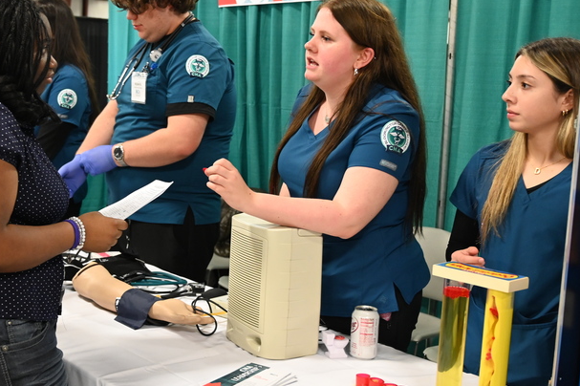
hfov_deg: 35.8
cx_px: 169
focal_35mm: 55
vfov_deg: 24.7
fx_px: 883
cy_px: 184
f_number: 4
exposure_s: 1/125
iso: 2800
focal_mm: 32.5
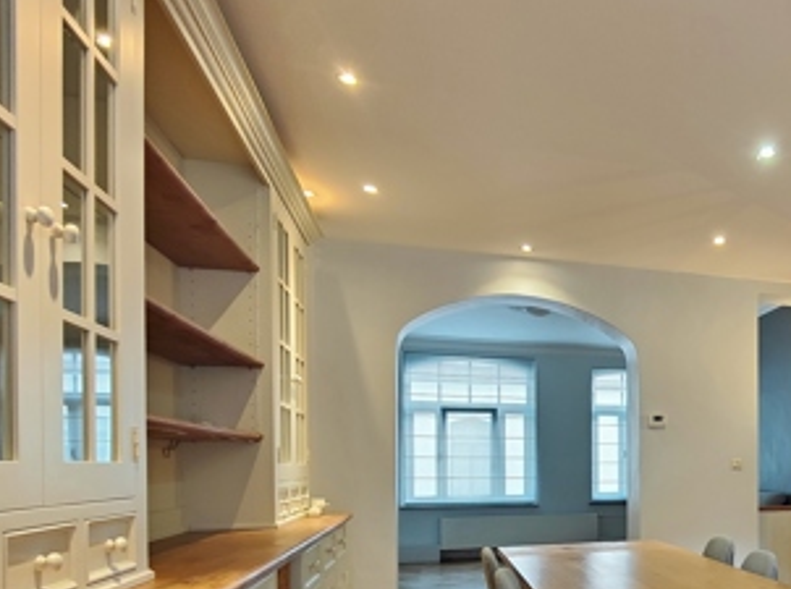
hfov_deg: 50.4
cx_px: 715
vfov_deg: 42.0
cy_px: 474
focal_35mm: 32
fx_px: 729
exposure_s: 1/50
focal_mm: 3.5
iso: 400
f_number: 2.2
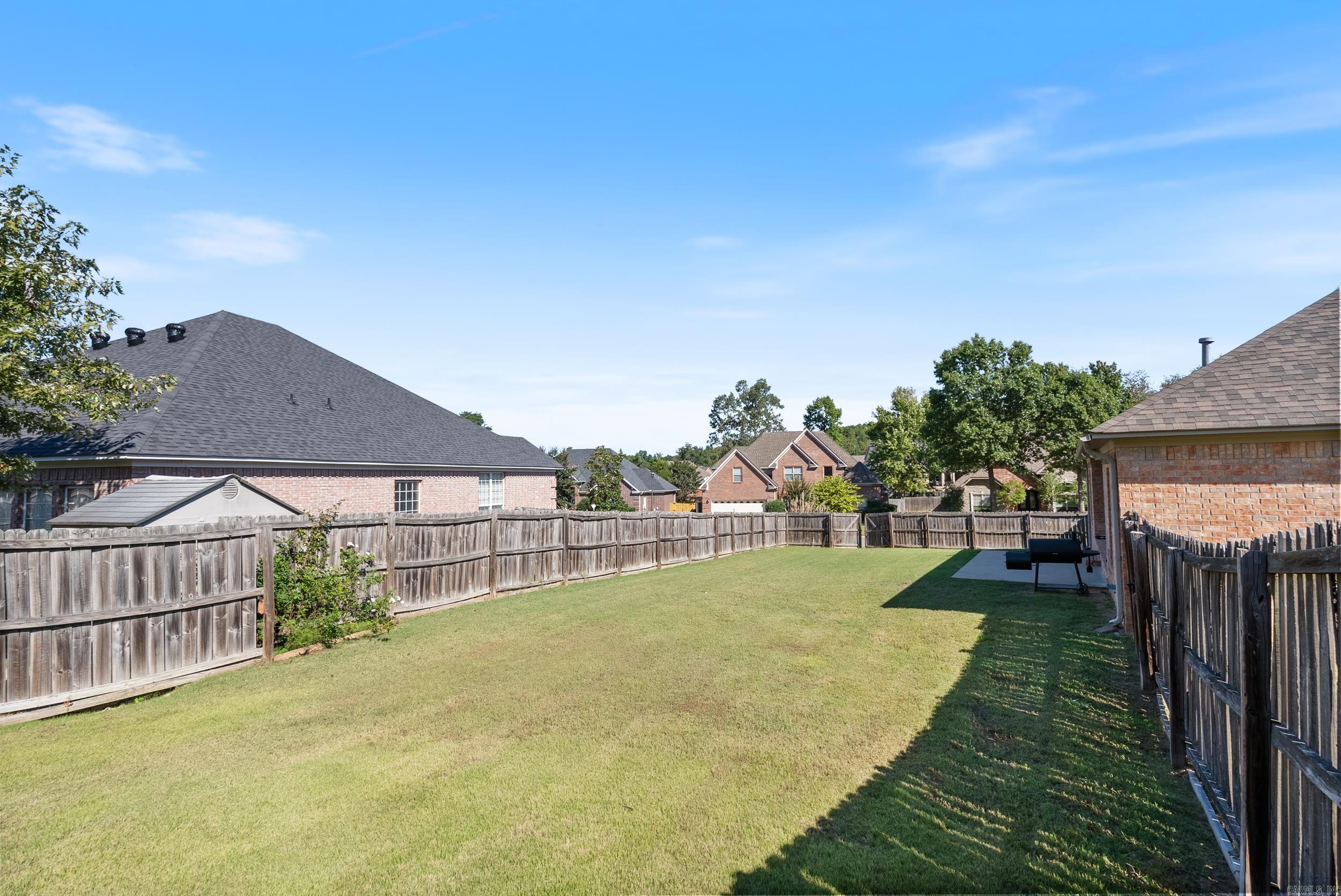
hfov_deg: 96.7
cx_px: 670
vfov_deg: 73.8
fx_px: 596
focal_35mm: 16
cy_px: 448
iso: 250
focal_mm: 16
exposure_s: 1/125
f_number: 8
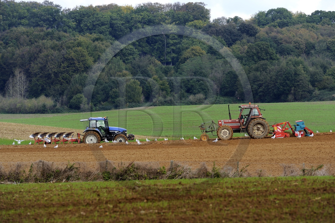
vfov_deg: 6.9
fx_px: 1861
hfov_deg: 10.3
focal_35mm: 200
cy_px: 112
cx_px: 168
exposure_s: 1/200
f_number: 8
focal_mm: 200
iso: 200
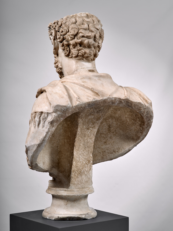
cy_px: 116
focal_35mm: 63
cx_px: 86
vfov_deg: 30.7
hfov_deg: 23.3
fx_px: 420
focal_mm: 80
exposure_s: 1/125
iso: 100
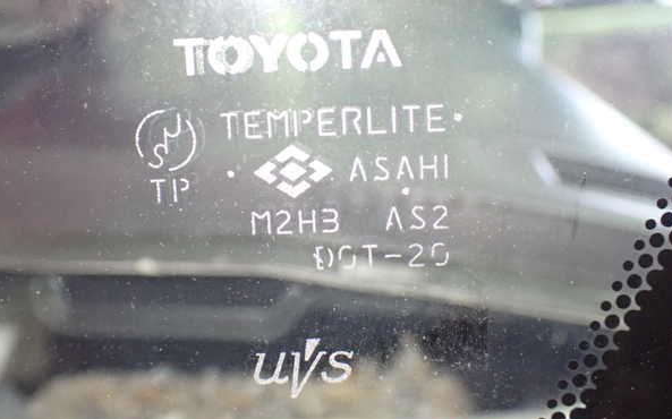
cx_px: 337
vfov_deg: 29.2
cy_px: 200
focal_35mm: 44
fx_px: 805
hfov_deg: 45.3
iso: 1250
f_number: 2.8
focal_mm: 7.31
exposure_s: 1/40
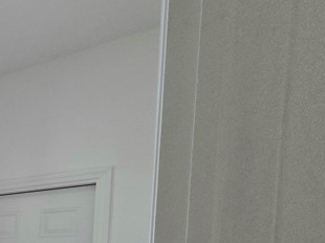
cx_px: -193
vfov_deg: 28.8
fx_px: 403
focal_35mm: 43
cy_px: 296
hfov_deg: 26.5
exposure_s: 1/120
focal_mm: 2.2
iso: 80
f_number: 2.2
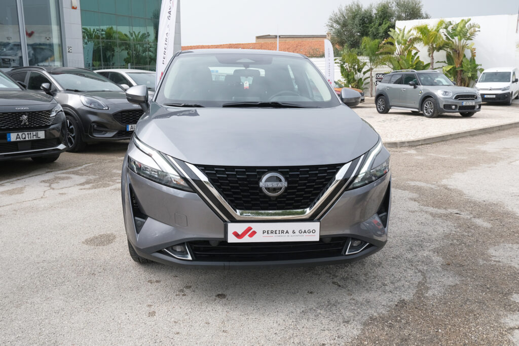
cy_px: 173
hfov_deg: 57.2
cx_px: 260
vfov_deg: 40.0
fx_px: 476
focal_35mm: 33
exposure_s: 1/250
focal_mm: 22.1
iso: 250
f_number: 9
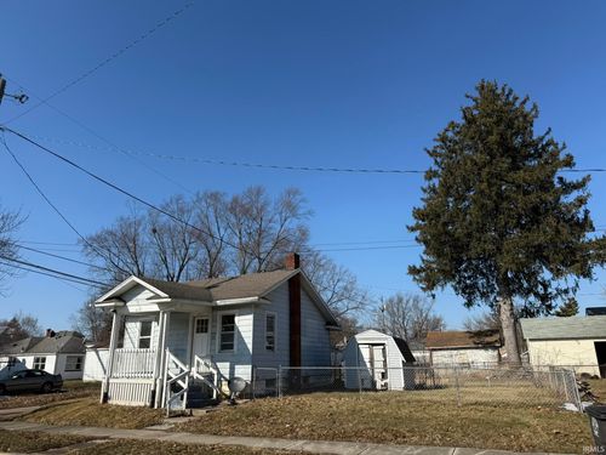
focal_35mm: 24
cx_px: 303
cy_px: 228
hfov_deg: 71.6
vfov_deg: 56.8
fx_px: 420
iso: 80
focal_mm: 6.76
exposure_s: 1/5319
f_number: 1.78
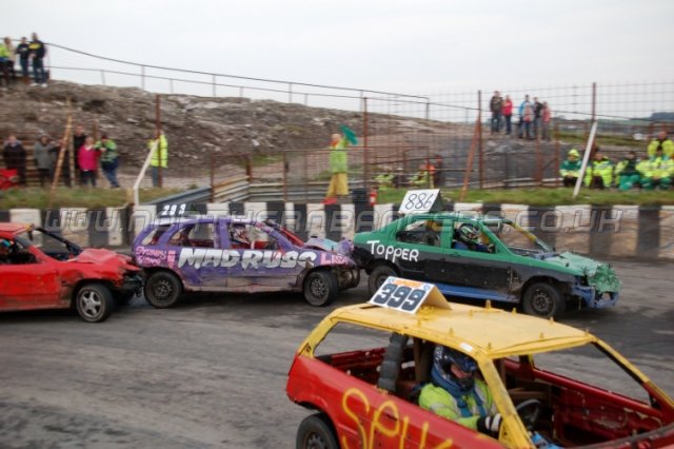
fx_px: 730
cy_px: 224
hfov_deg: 49.6
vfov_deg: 34.2
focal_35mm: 39
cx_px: 337
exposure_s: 1/320
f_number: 4.2
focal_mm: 26
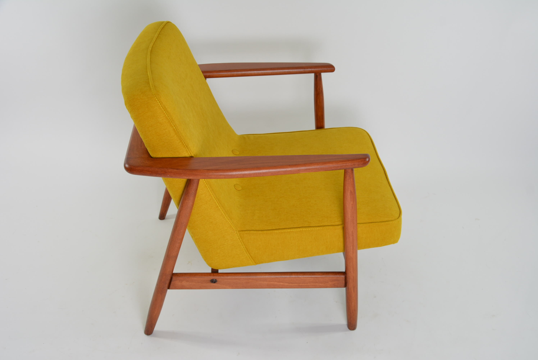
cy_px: 180
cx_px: 269
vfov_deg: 35.6
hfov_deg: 51.2
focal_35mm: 38
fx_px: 561
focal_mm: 25
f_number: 7.1
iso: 400
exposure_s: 1/60
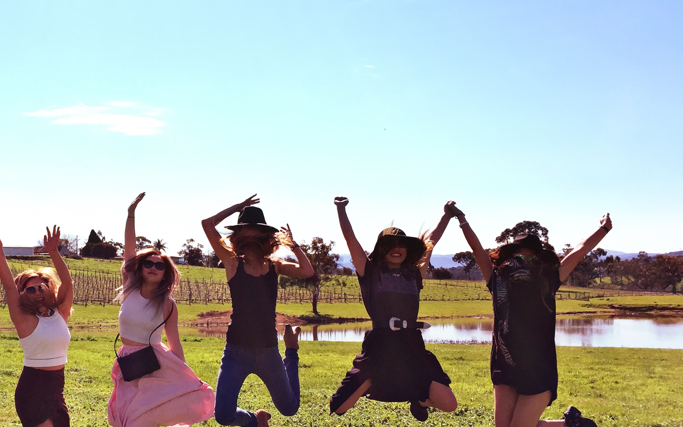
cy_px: 303
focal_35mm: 50
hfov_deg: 38.9
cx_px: 148
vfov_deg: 25.6
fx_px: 931
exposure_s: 1/1464
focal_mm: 4.15
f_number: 2.2
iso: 32
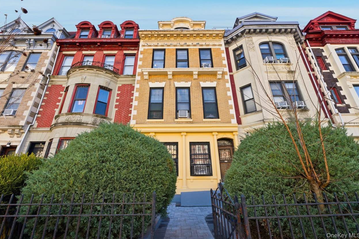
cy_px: 102
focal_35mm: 17
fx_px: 169
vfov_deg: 70.0
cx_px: 180
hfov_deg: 93.3
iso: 200
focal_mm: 8
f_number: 8
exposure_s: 1/400
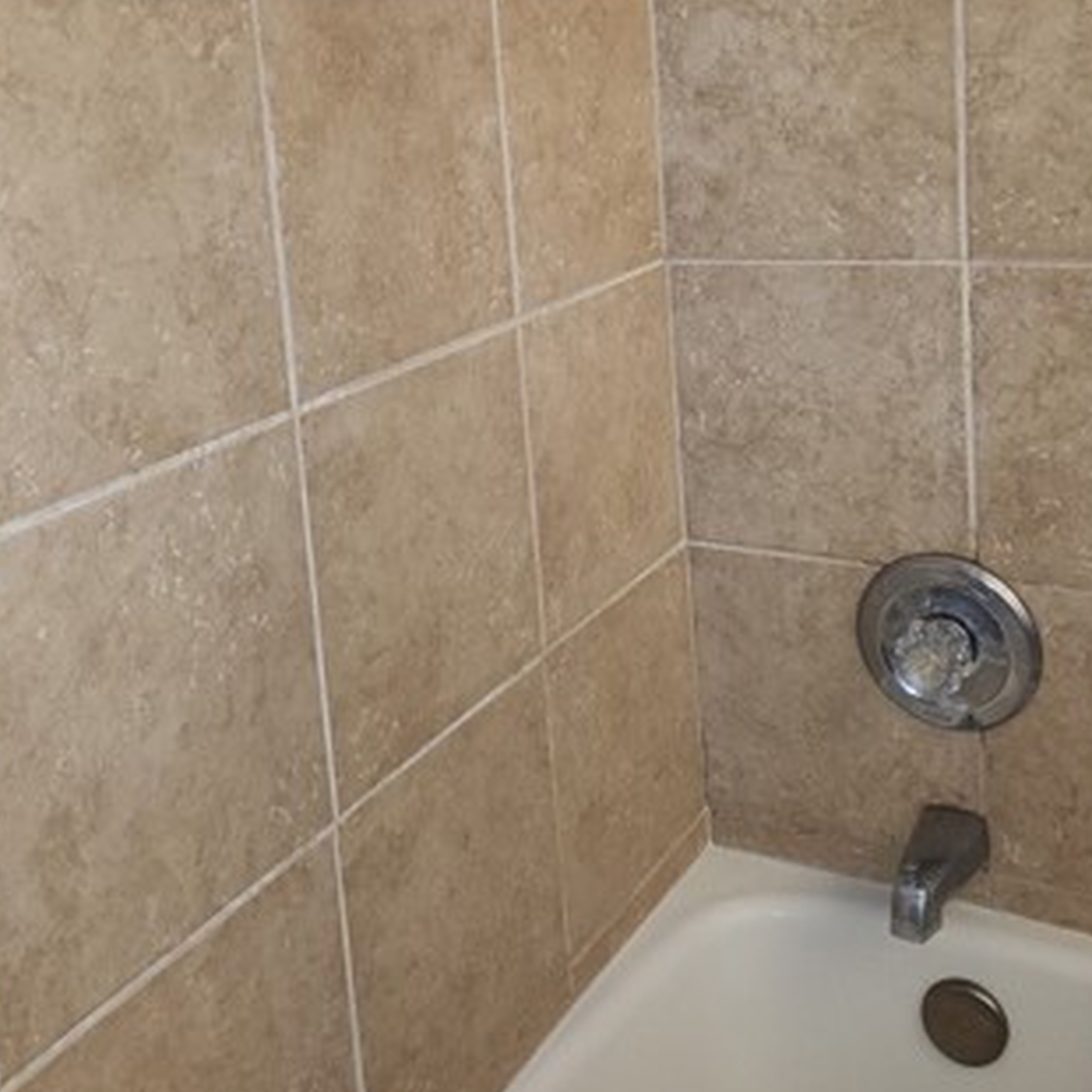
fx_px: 1499
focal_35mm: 42
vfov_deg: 39.2
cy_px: 299
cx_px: 518
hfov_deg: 40.0
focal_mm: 6.4
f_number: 1.8
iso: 100
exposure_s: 1/24
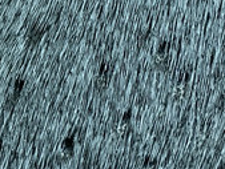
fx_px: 891
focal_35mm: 137
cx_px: -87
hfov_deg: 13.7
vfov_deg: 10.8
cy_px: 21
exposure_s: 1/50
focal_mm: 4.15
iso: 25
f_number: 2.2
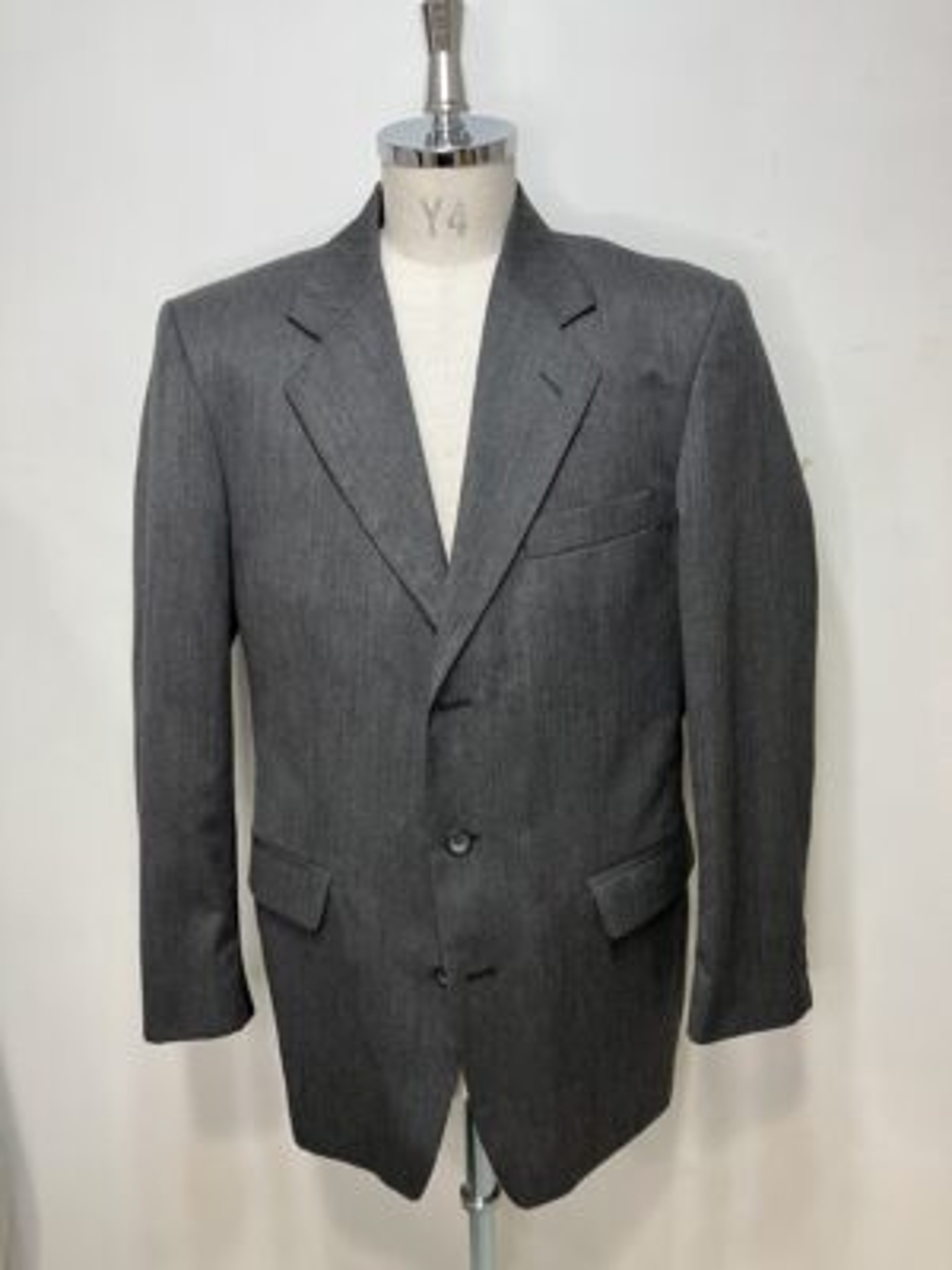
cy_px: 635
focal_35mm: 28
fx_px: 1027
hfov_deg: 49.7
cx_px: 476
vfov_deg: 63.4
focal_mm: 3.99
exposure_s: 1/50
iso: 100
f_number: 1.8
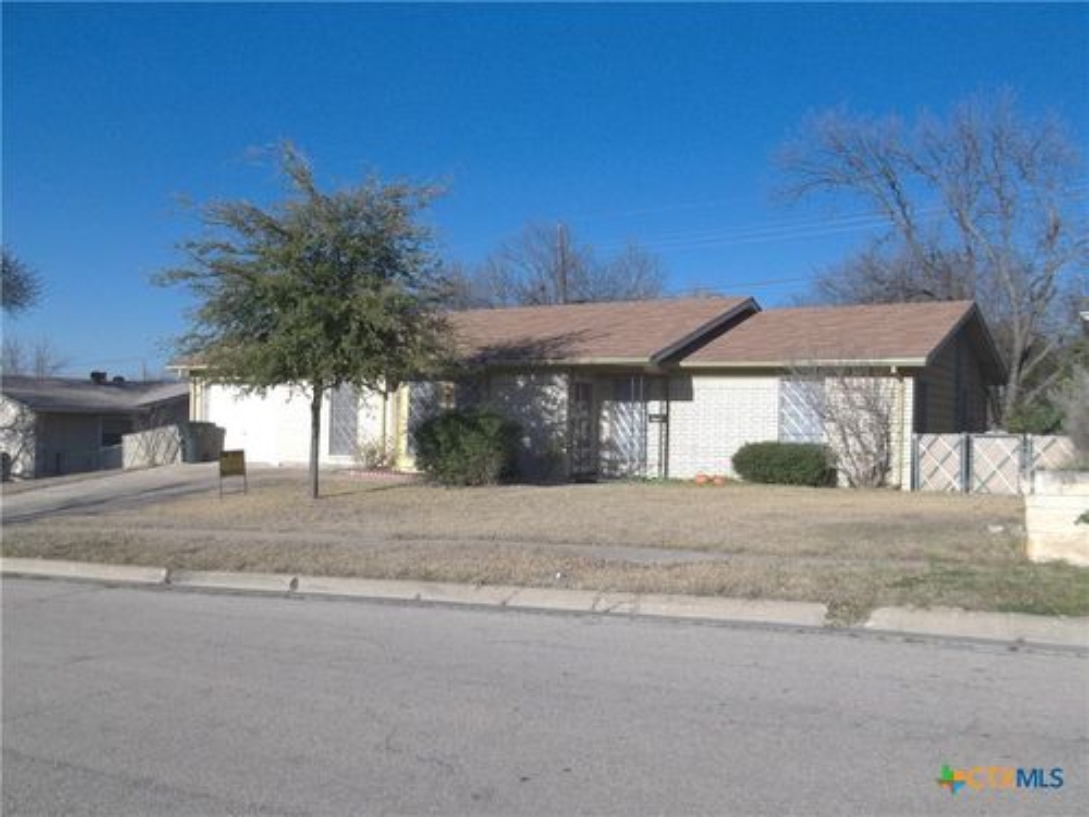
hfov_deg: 55.4
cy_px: 408
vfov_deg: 42.9
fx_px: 1038
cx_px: 544
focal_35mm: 33
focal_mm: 5.9
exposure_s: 1/160
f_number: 8
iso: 80
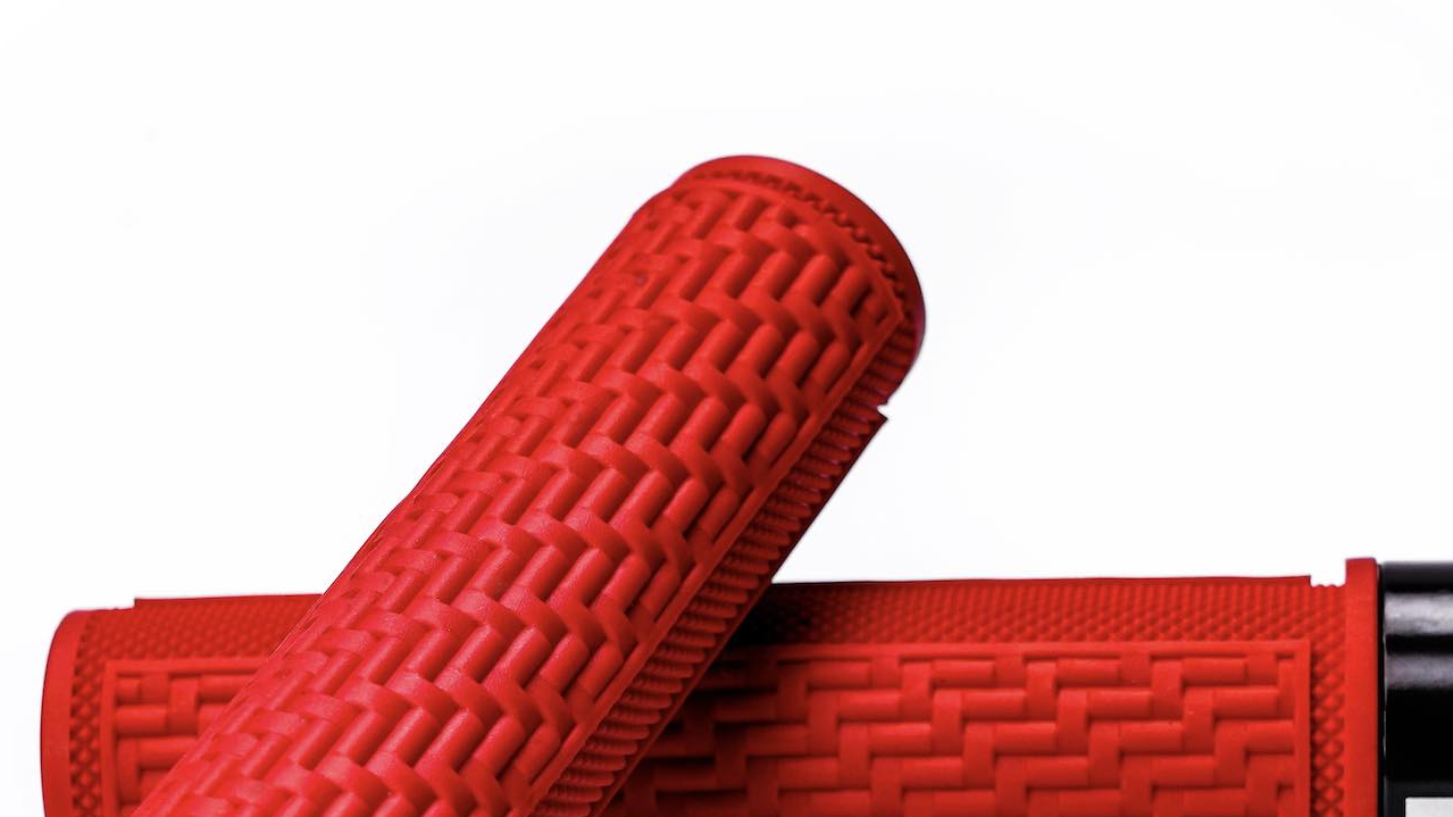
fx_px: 4969
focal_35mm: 129
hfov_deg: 16.6
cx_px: 728
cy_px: 767
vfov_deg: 9.3
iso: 100
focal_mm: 70
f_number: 13
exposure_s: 1/8
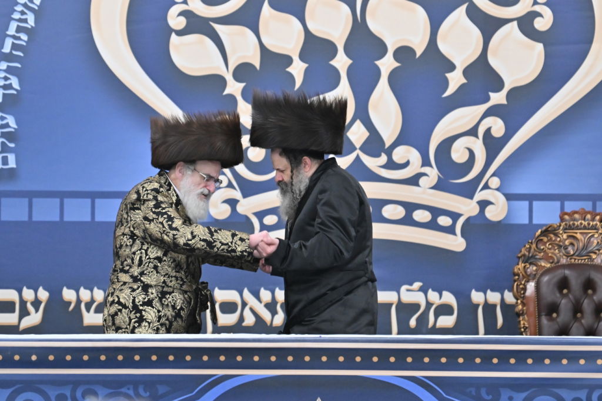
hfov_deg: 6.9
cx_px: 301
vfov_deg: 4.6
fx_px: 5015
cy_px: 200
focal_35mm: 300
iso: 1250
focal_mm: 200
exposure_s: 1/400
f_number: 2.8
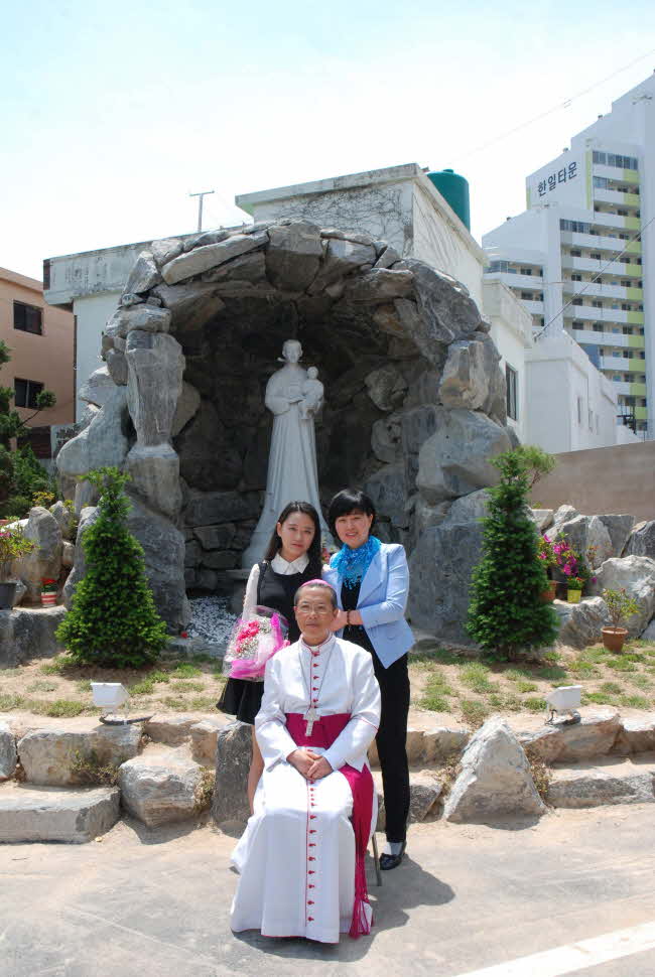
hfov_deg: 40.1
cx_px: 328
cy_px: 488
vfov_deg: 57.1
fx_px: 897
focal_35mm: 33
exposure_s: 1/160
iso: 200
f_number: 11
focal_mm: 22
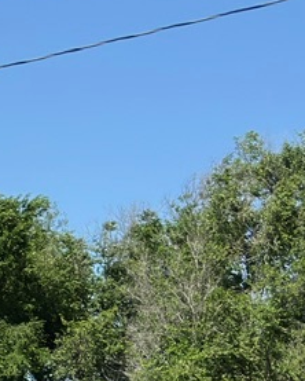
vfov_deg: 10.8
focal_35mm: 173
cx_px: -811
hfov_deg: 7.2
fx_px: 1950
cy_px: 530
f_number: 1.78
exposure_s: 1/4854
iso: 100
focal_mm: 6.86
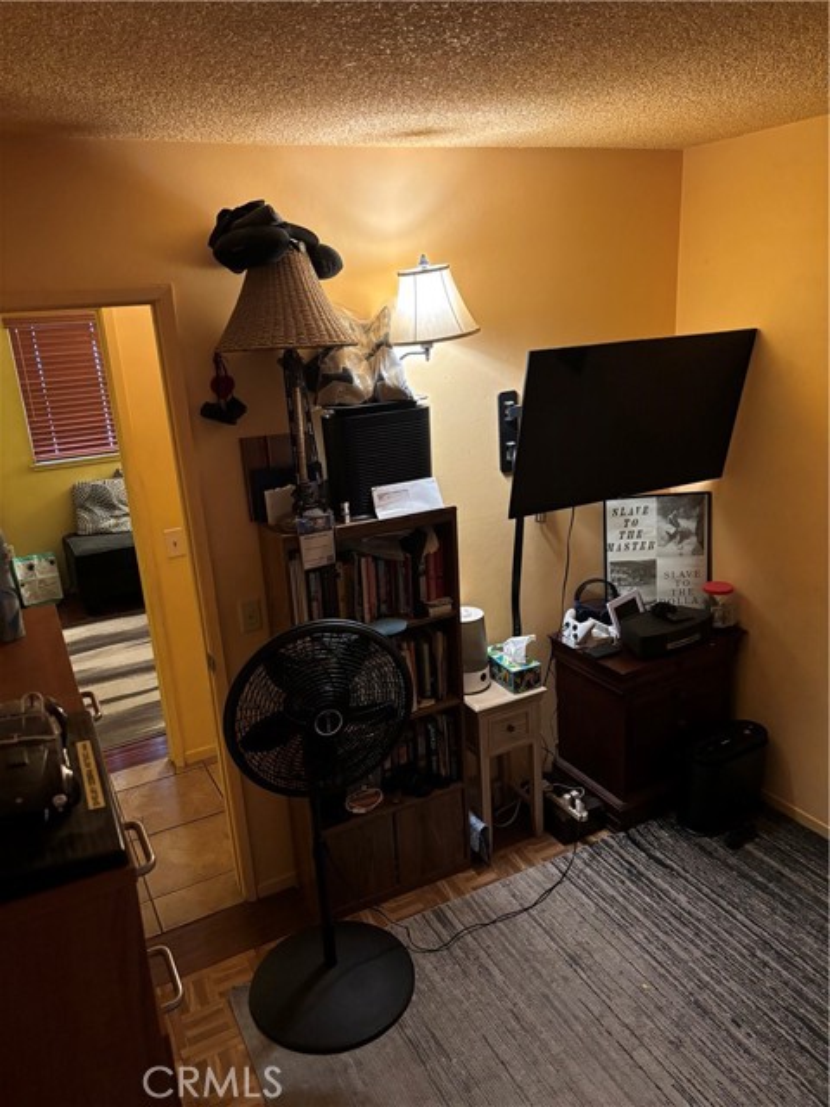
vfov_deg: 67.3
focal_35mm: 26
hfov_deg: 53.1
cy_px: 554
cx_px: 415
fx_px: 831
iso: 500
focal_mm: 5.96
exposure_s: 1/40
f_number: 1.6
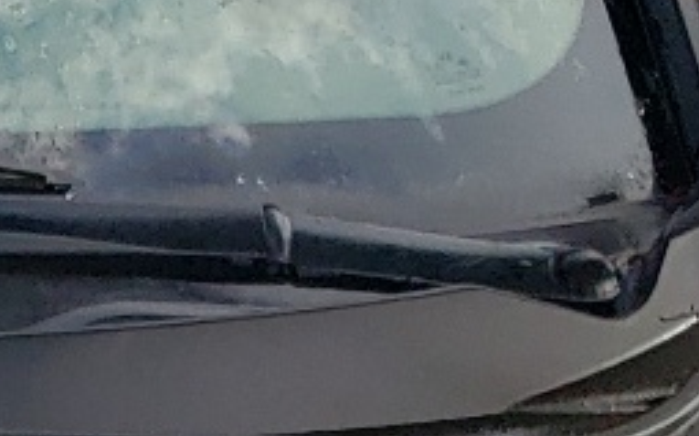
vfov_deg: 6.7
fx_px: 3293
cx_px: -759
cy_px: 1409
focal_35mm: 173
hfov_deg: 10.9
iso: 50
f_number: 1.5
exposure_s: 1/1429
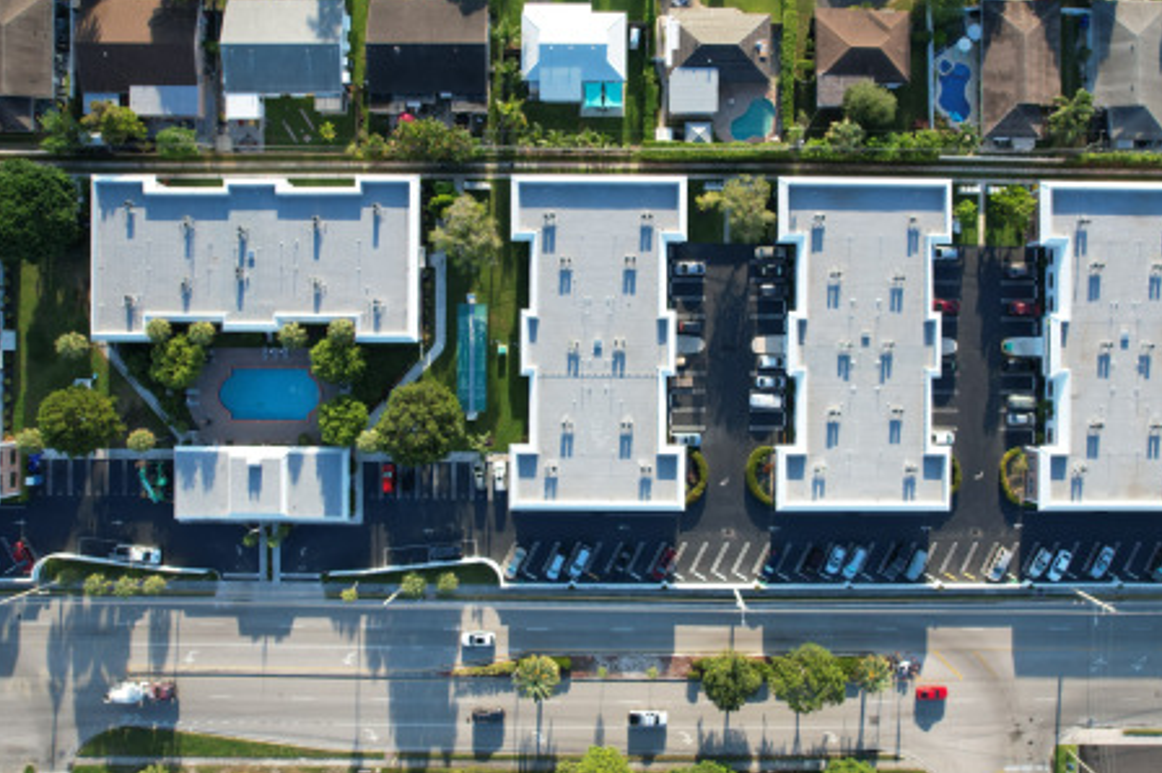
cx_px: 626
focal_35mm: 25
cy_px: 364
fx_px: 806
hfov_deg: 71.4
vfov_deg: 51.2
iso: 110
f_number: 2.8
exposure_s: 1/500
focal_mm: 8.38
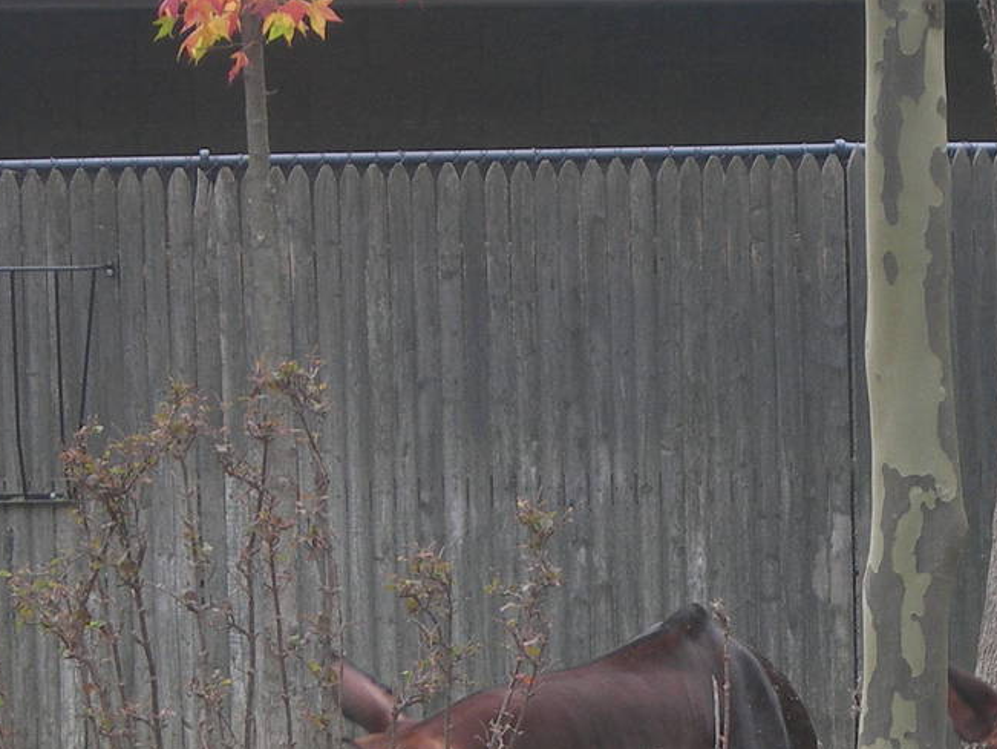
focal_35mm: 280
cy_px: 793
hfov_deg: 7.1
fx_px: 8069
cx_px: 933
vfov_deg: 5.3
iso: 61
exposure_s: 1/30
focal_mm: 23.4
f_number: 4.9
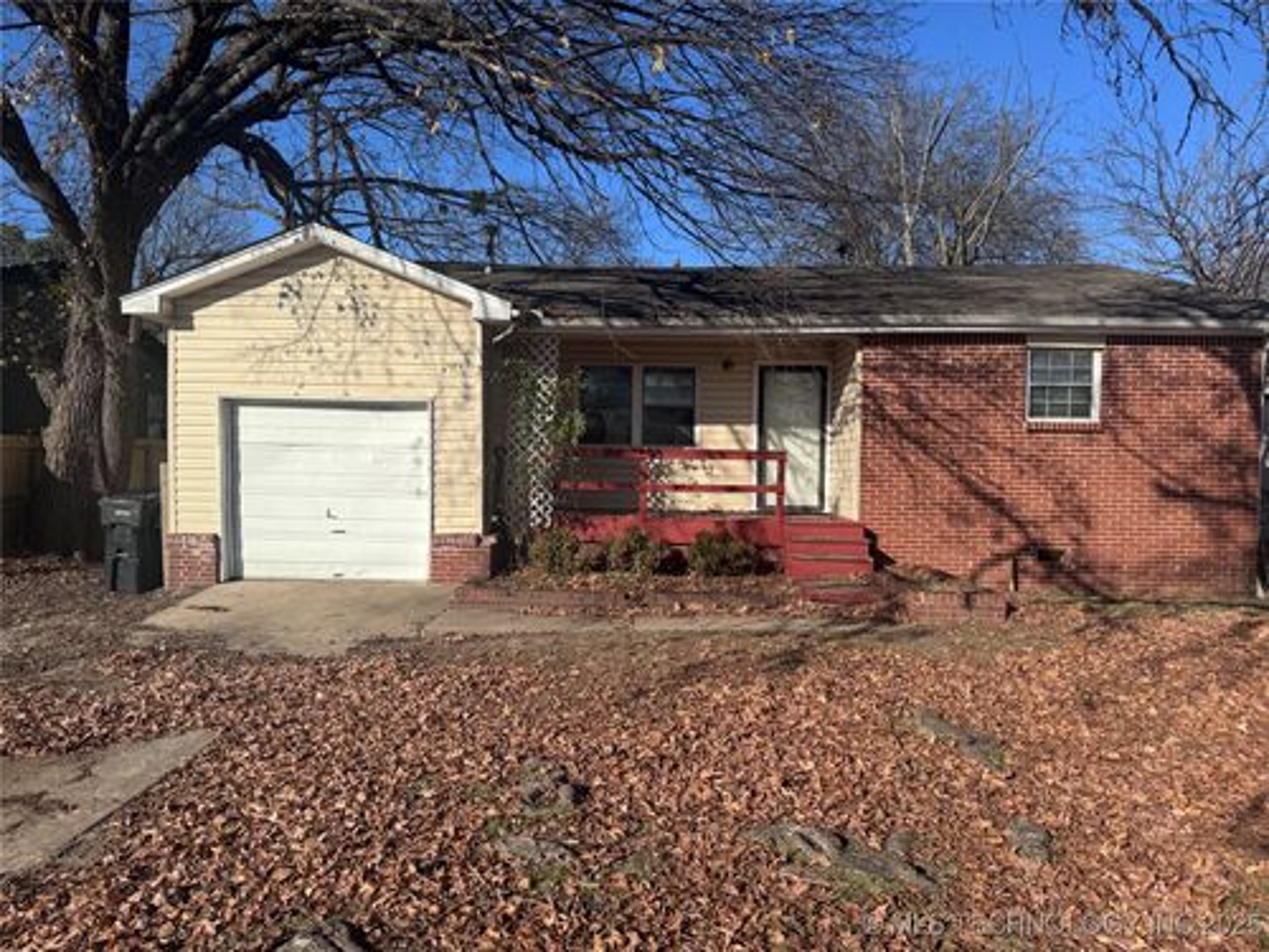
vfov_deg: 56.8
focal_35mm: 24
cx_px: 634
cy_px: 476
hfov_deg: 71.6
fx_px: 880
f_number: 1.78
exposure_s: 1/5348
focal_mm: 6.76
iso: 80
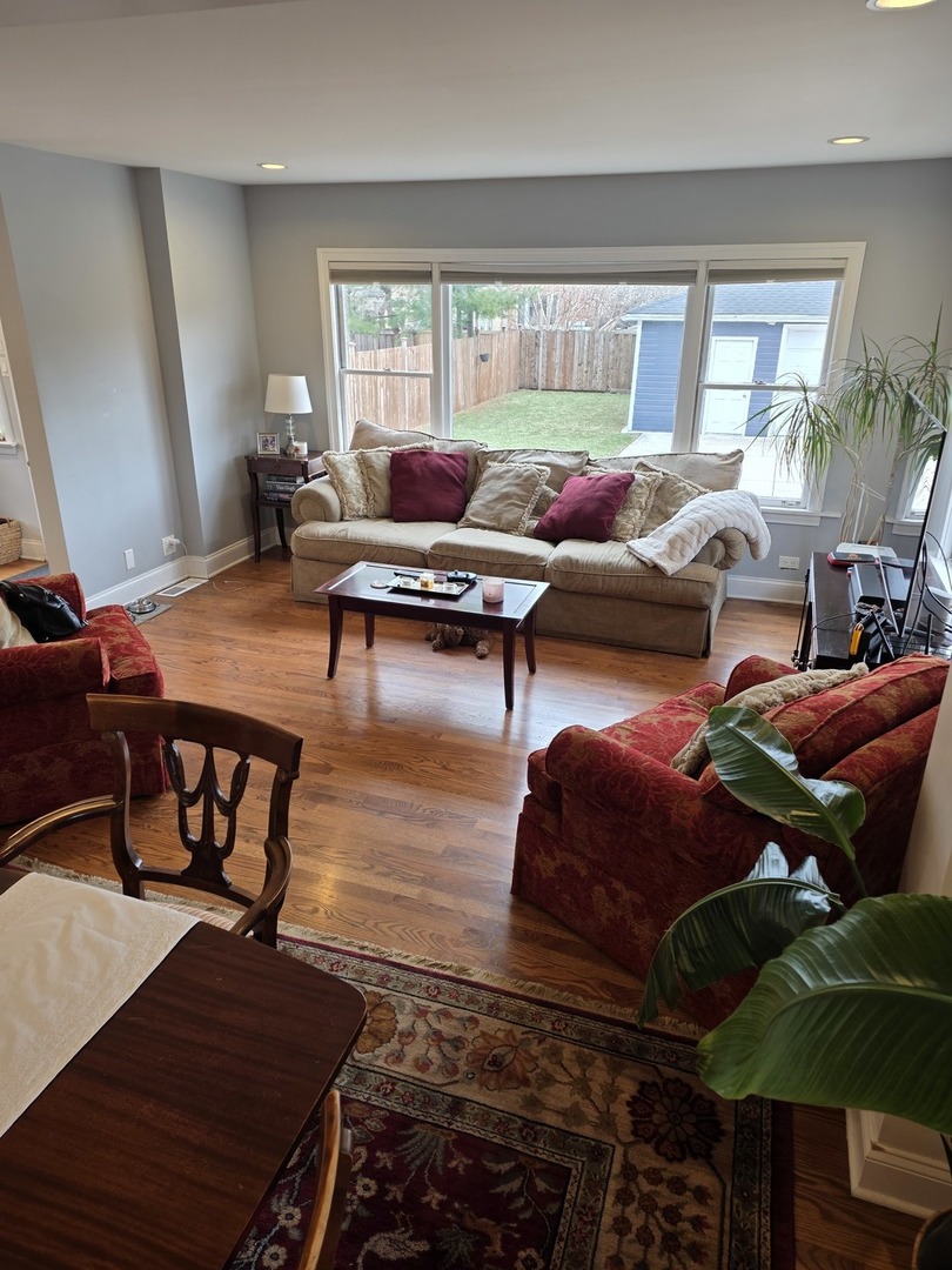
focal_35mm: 23
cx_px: 476
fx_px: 843
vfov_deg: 73.9
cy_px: 635
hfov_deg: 58.9
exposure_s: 1/120
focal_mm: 6.25
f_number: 1.7
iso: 64
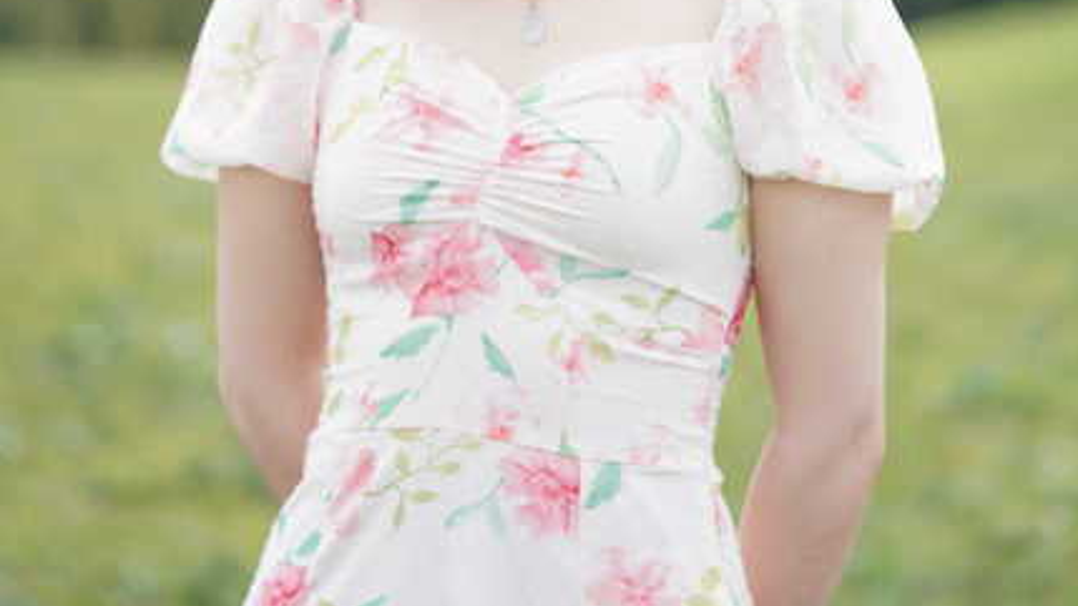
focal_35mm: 136
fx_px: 3886
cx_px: 540
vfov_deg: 8.8
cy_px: -168
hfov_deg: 15.8
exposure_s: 1/640
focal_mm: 86
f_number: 2.8
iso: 125
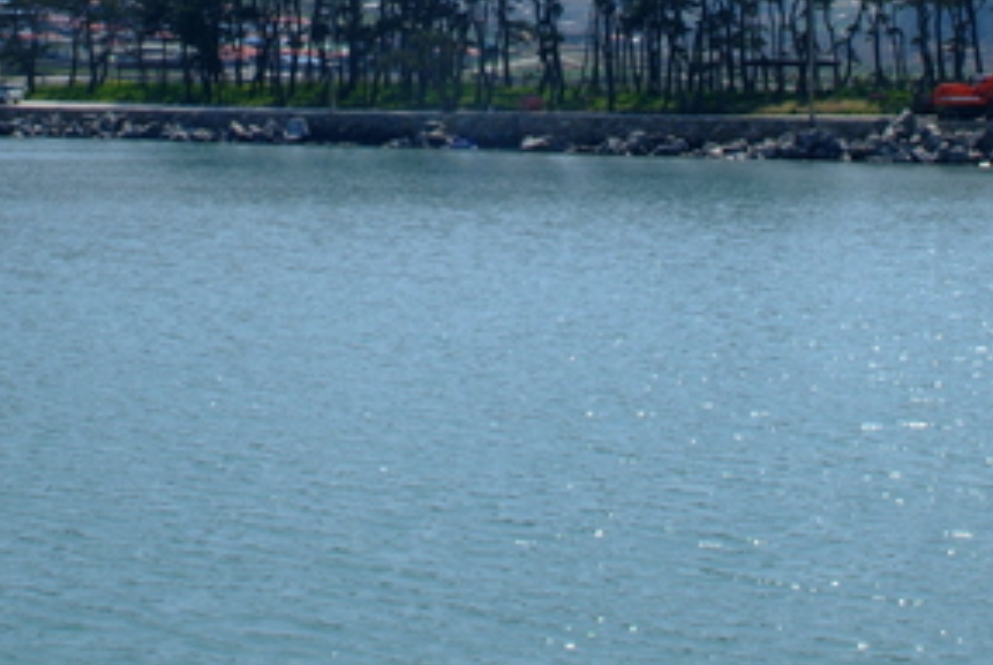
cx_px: 486
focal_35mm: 73
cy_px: -80
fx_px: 2016
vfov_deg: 18.0
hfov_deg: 27.7
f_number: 19
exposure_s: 1/90
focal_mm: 20
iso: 160
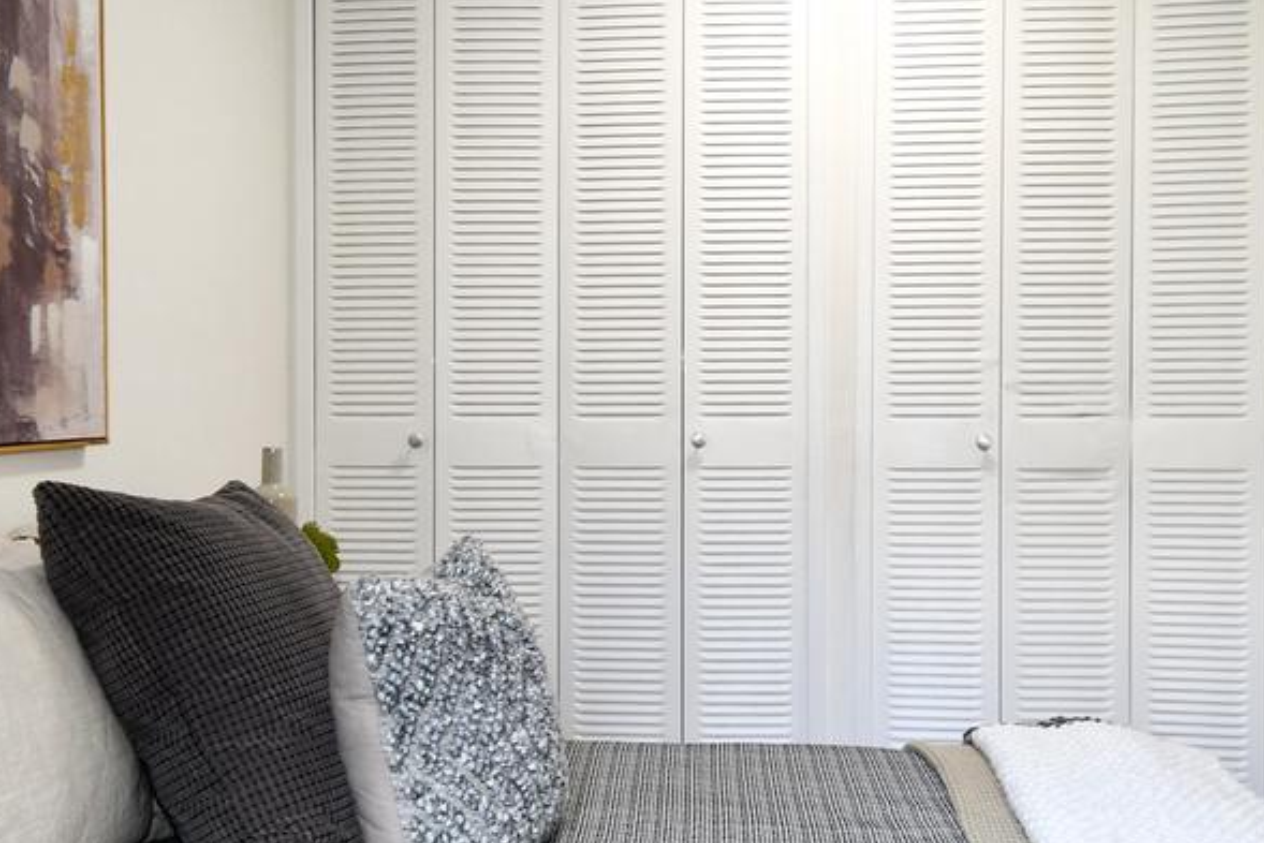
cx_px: 500
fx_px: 1545
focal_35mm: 44
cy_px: 511
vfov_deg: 30.4
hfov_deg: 44.2
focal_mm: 12
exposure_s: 1/60
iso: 320
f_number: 4
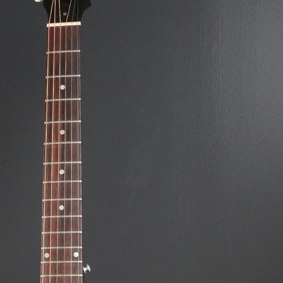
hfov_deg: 13.7
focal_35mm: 127
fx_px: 1177
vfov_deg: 13.5
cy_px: 308
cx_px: 65
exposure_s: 1/60
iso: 4000
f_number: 11
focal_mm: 35
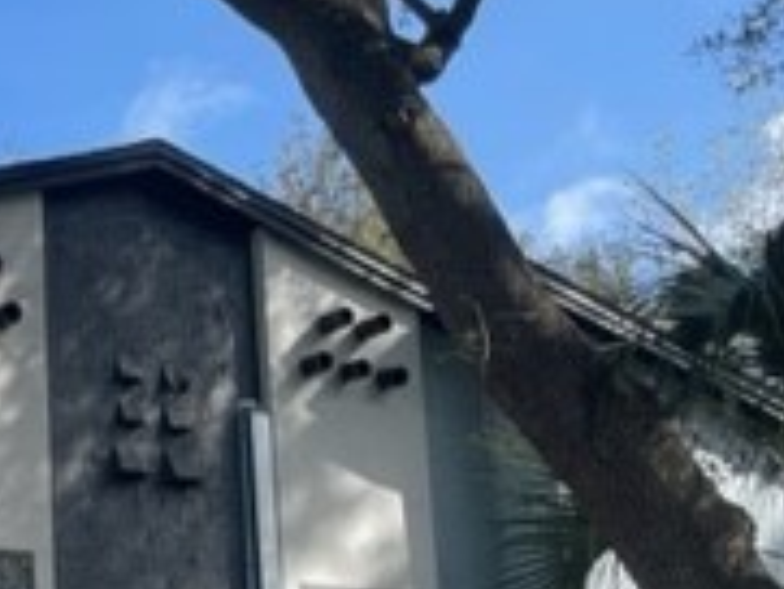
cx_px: -381
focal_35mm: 92
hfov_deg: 18.8
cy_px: 745
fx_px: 2085
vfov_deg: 15.4
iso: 32
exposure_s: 1/994
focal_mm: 5.1
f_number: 1.6
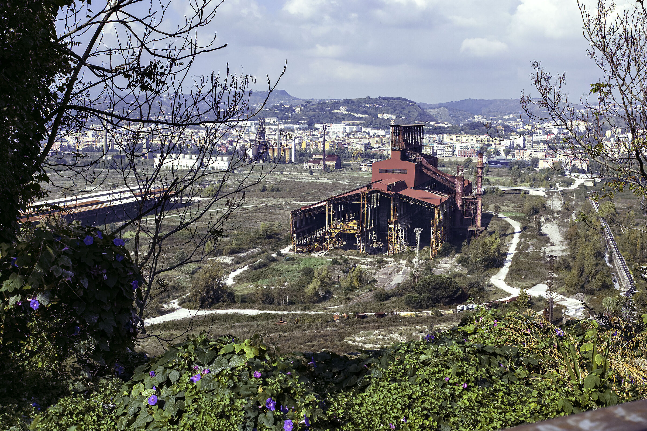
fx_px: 809
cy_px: 216
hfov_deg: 43.6
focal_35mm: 45
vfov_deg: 29.9
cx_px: 324
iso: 200
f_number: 5.6
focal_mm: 30
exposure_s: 1/1000
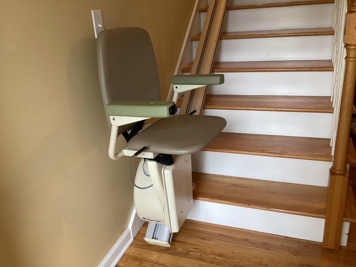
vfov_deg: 45.4
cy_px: 134
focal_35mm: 31
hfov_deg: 58.3
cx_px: 178
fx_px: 319
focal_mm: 3.3
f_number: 2.4
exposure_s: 1/50
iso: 160
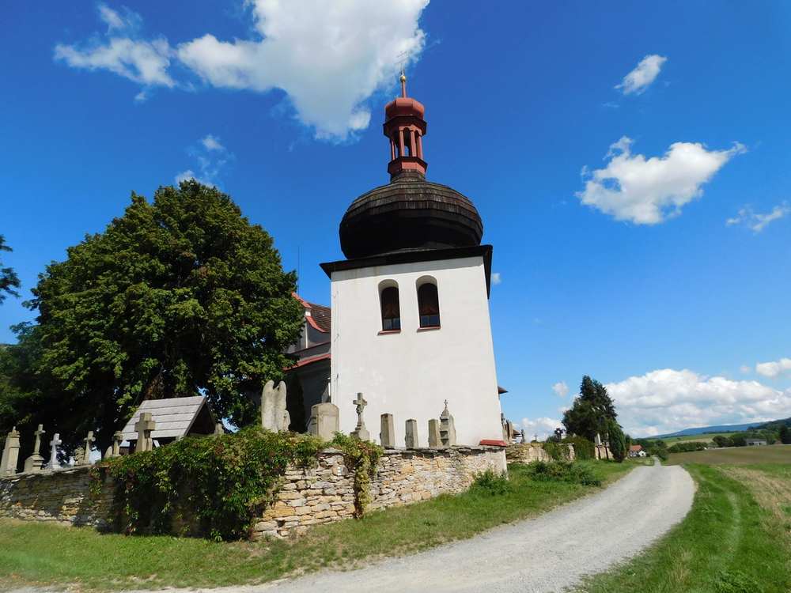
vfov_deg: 58.9
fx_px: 526
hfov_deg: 73.9
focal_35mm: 23
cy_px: 296
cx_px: 396
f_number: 6
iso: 125
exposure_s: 1/640
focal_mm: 4
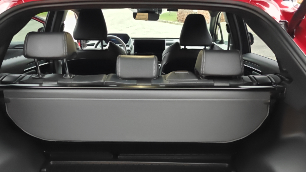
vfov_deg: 33.4
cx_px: 146
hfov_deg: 56.6
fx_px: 284
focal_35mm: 35
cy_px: 118
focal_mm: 6.06
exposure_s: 1/52
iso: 1250
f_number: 1.6
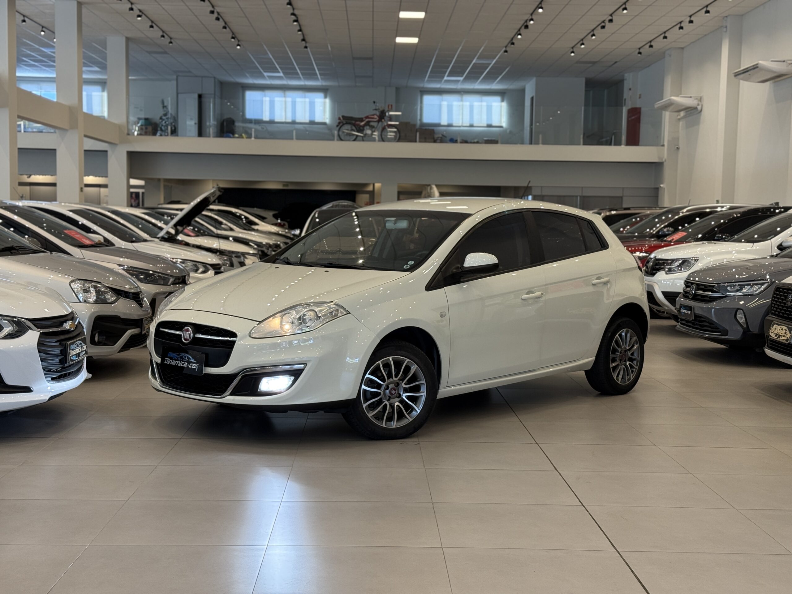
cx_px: 396
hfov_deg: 39.7
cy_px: 297
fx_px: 1098
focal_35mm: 48
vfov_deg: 30.3
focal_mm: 6.76
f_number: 1.78
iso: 80
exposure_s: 1/60
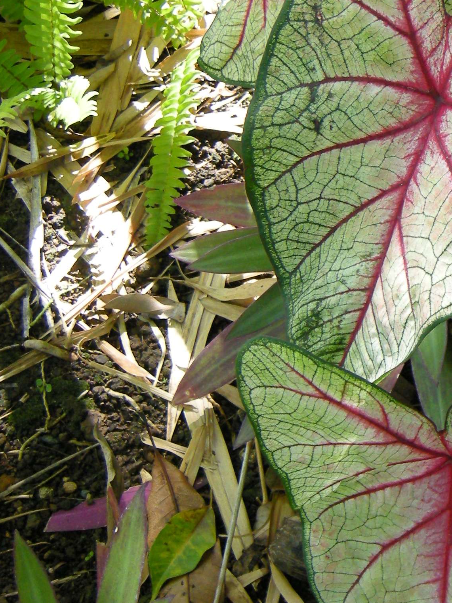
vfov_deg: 21.2
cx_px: 579
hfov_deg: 15.3
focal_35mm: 92
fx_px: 1602
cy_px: 193
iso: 144
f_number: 2.7
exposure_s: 1/51.2
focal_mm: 7.5
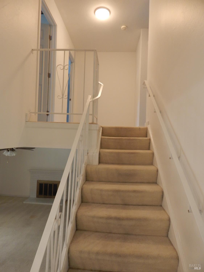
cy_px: 136
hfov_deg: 61.1
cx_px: 102
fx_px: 173
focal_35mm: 22
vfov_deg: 76.4
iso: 220
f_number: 3
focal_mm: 4
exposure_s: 1/30
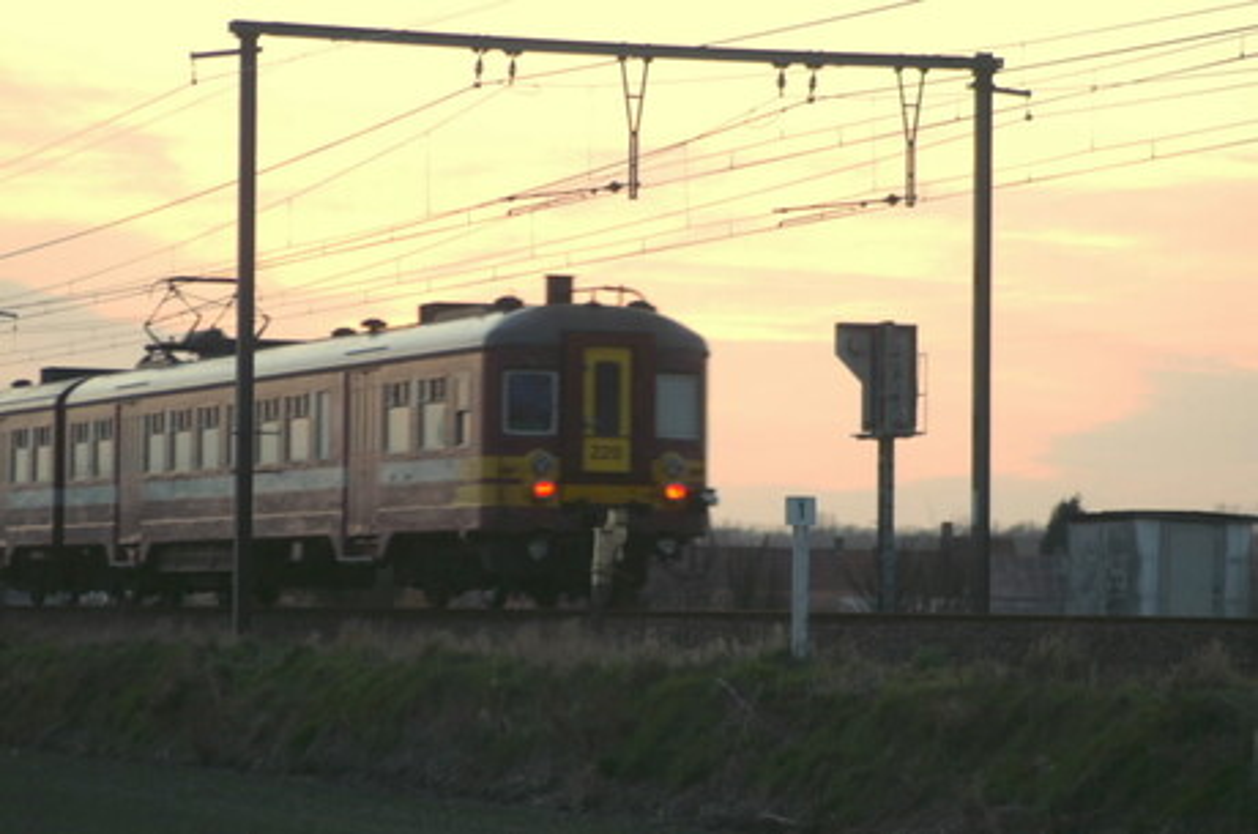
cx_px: 629
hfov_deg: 13.1
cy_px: 417
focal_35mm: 158
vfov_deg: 8.7
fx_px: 5494
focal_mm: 105
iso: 800
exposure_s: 1/160
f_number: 4.5
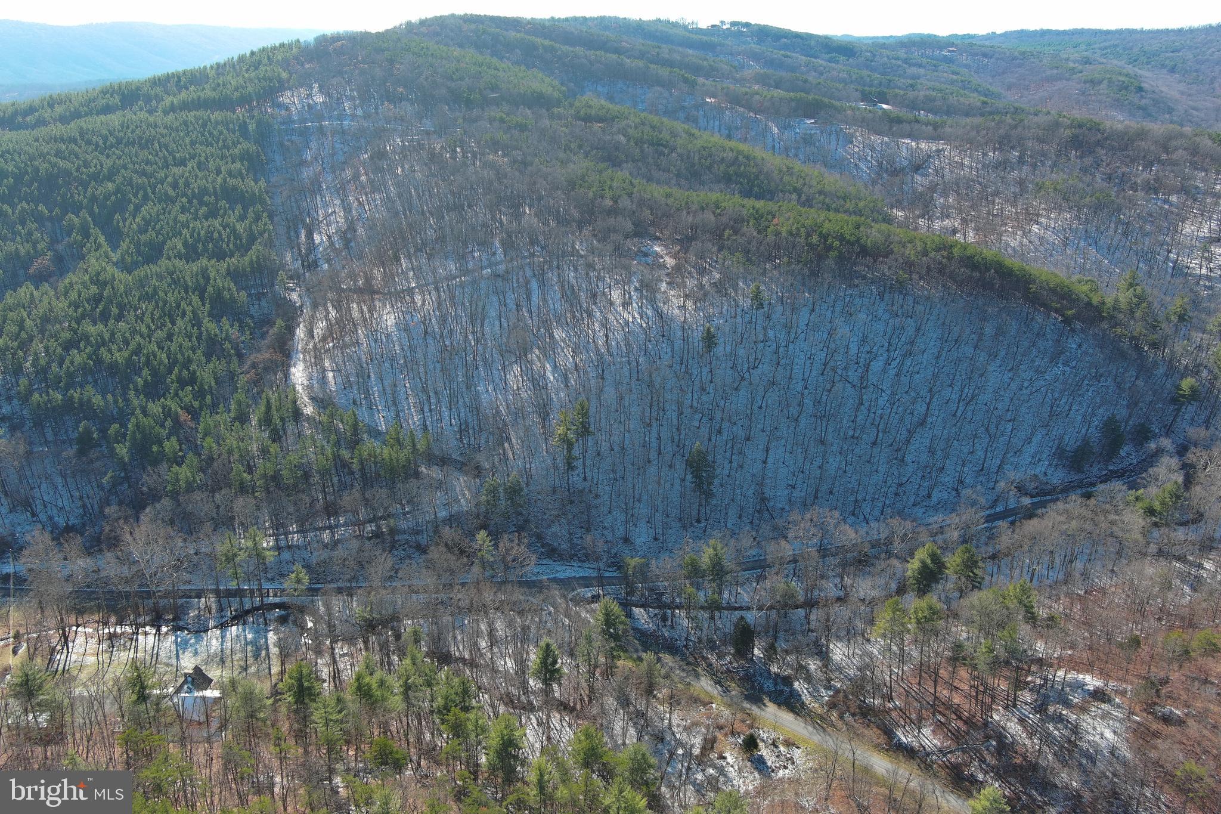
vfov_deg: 45.0
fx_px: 983
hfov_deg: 63.7
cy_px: 407
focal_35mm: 29
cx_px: 610
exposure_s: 1/402
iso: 100
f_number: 2.8
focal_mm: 10.57
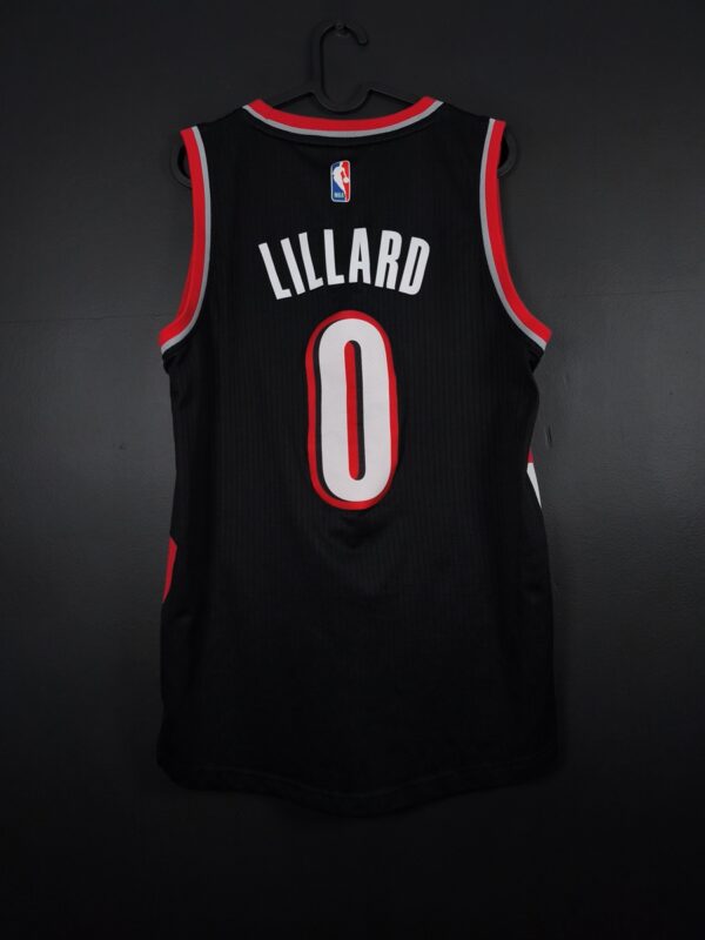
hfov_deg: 58.9
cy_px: 470
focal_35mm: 23
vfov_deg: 73.9
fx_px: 625
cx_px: 352
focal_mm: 6.57
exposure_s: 1/160
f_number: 1.6
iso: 400
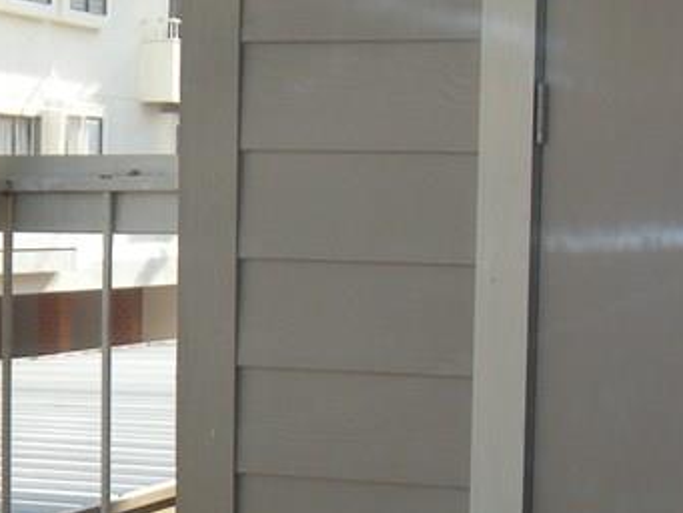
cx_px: 439
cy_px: 317
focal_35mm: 105
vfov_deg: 14.1
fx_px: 2072
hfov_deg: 18.7
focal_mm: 5.9
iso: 64
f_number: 3.8
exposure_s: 1/94.2
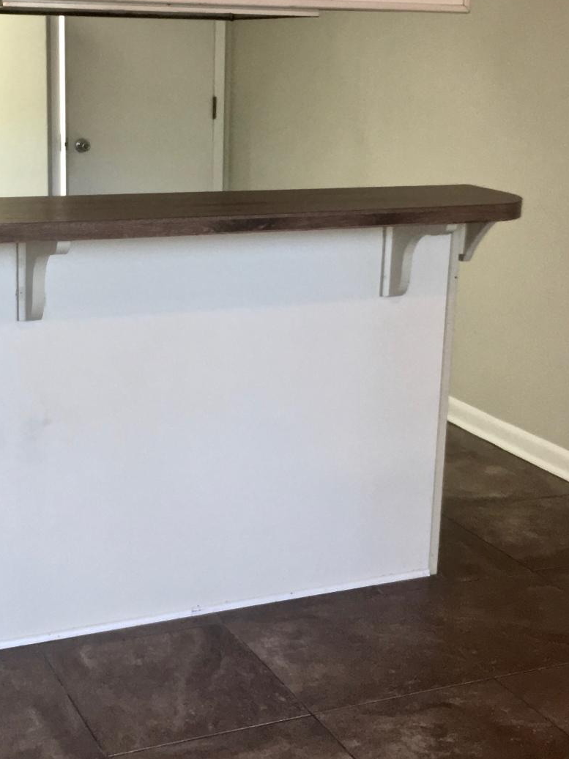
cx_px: 183
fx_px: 1227
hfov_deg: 25.9
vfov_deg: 34.3
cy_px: 312
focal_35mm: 56
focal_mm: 4.15
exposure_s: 1/20
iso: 80
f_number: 2.2
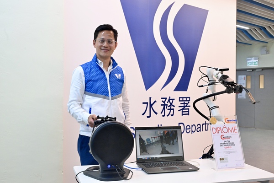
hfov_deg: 48.5
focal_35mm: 40
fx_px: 304
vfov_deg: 33.4
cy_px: 92
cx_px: 137
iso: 3200
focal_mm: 40
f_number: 8
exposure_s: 1/160
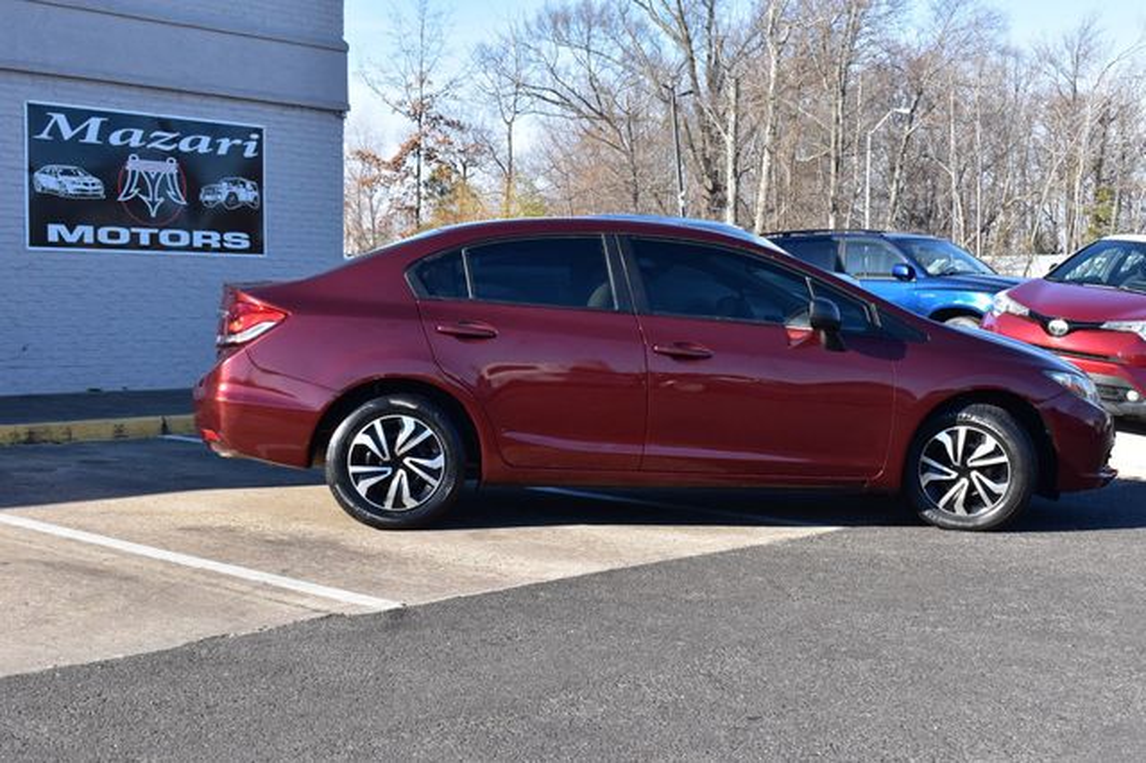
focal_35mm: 48
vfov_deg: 28.0
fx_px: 1527
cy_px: 382
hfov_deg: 41.1
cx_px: 573
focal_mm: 32
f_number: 10
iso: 400
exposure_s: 1/250
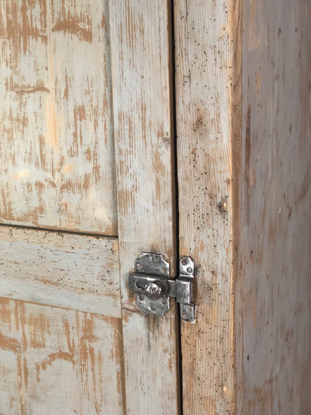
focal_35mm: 52
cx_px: 156
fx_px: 623
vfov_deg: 36.8
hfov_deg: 28.0
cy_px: 208
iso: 100
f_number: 2.4
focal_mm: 6
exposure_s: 1/50
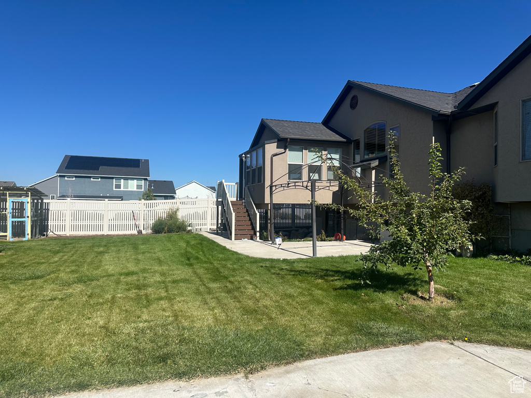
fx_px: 368
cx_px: 266
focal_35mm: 24
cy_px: 199
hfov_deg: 71.6
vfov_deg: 56.8
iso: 80
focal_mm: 6.86
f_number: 1.78
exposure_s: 1/6211
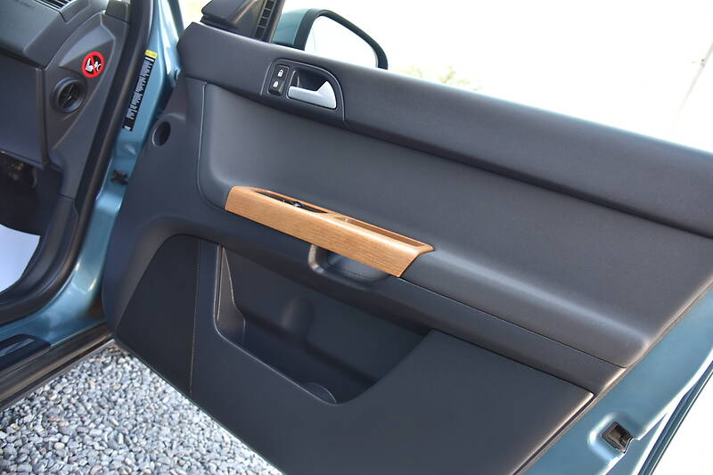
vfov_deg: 53.1
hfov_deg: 73.8
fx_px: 475
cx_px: 356
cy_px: 238
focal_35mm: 24
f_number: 5
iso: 400
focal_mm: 24
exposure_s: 1/100
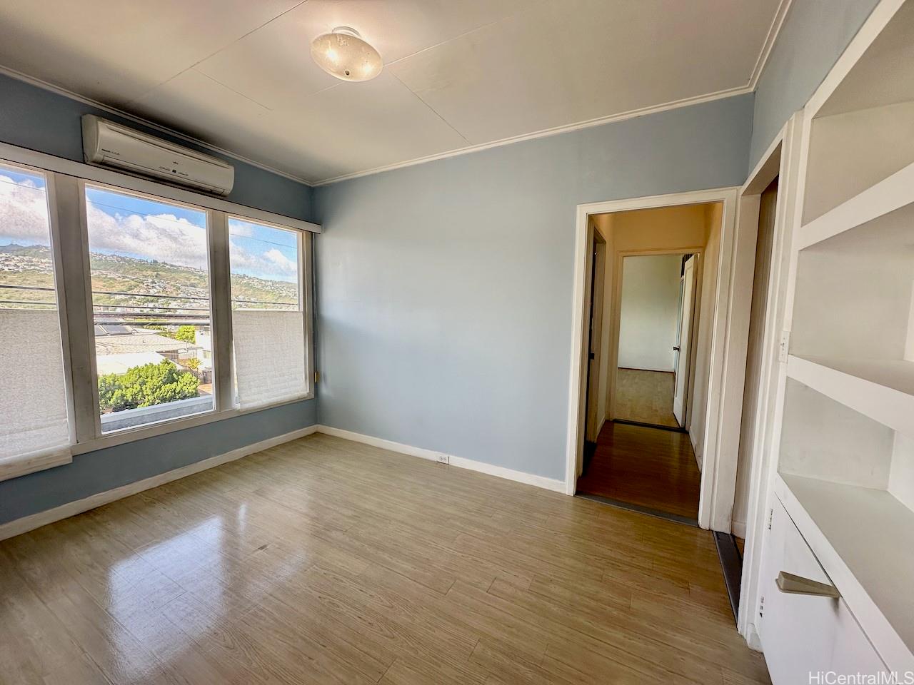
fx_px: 370
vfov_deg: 85.7
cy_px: 342
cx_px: 457
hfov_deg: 102.1
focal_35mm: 14
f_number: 2.2
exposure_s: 1/127
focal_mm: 2.22
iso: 40
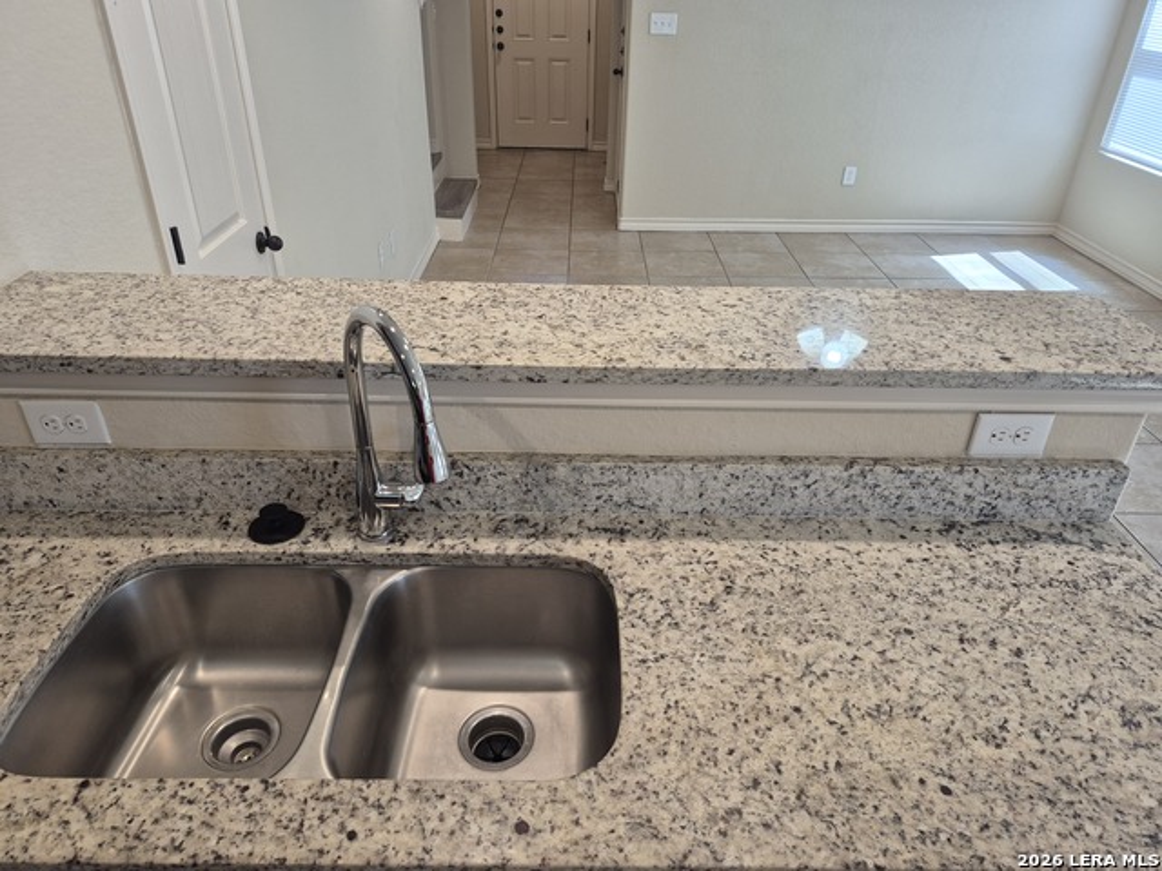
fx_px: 772
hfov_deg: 73.9
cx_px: 581
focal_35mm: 23
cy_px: 436
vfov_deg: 58.9
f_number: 1.8
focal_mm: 5.4
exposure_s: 1/120
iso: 100
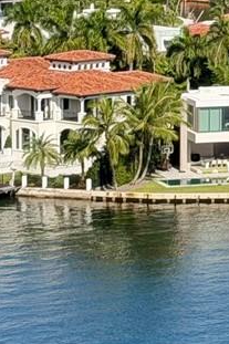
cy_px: -33
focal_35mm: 257
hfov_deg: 5.3
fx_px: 2455
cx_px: 386
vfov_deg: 8.0
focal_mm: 6.76
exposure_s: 1/2415
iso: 100
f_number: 1.78
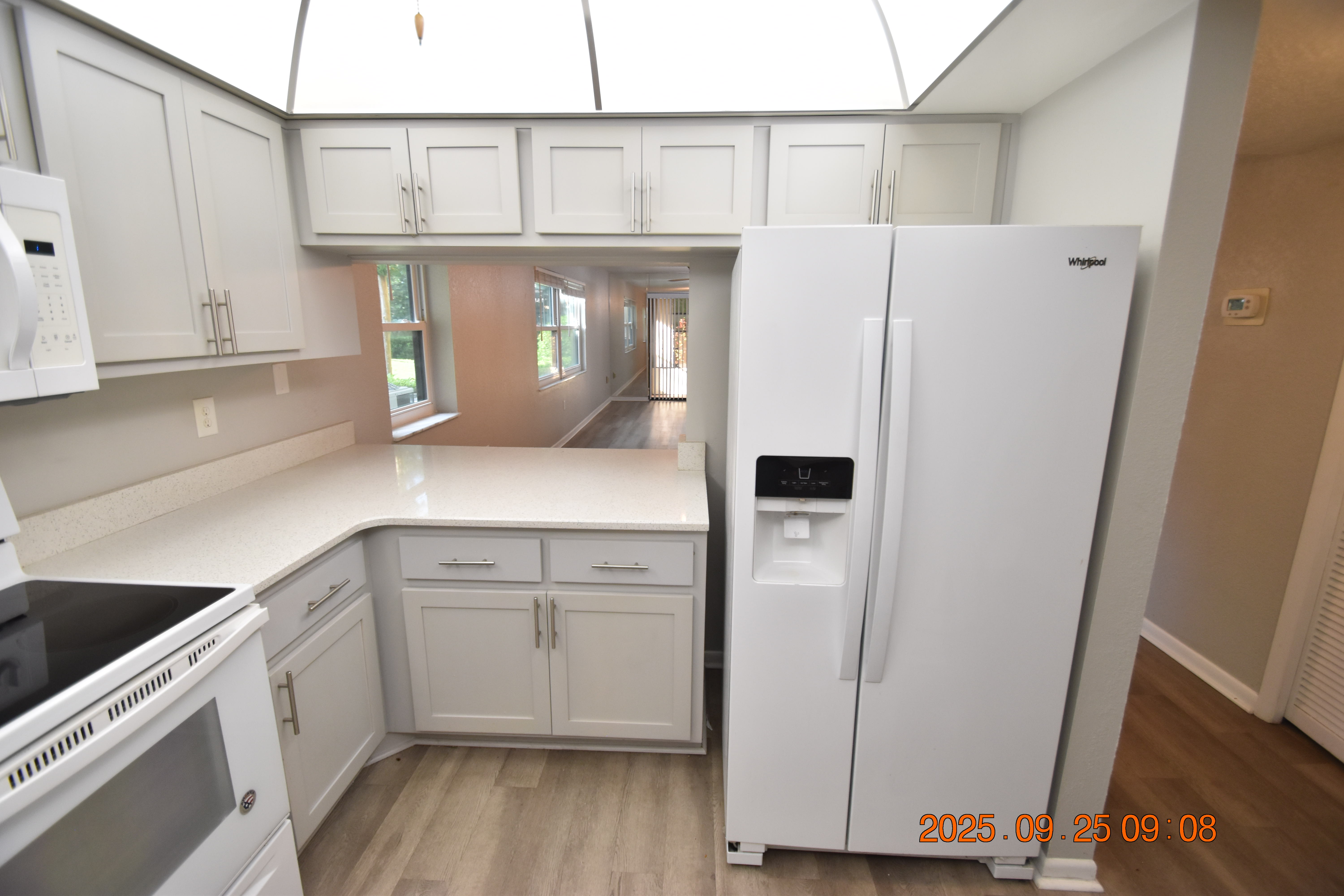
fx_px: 560
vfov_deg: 77.3
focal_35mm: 15
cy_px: 448
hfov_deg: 100.4
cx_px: 672
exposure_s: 1/125
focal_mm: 10
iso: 800
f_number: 3.5
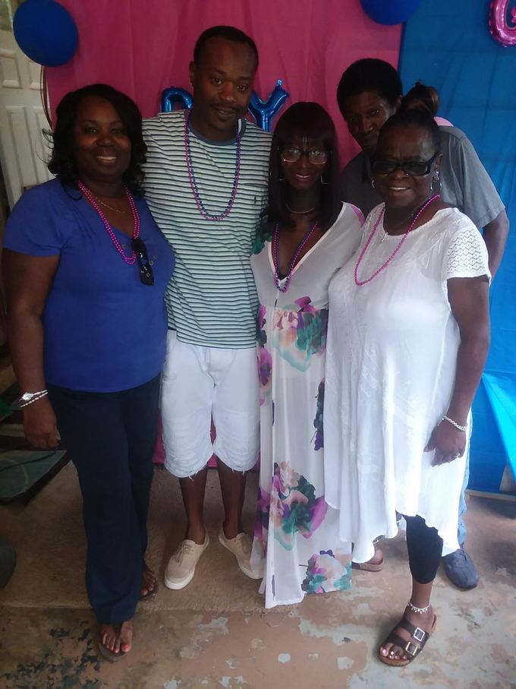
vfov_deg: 61.7
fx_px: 577
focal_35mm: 29
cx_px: 258
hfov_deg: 48.2
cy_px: 344
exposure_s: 1/30
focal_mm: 2.47
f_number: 1.9
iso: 100
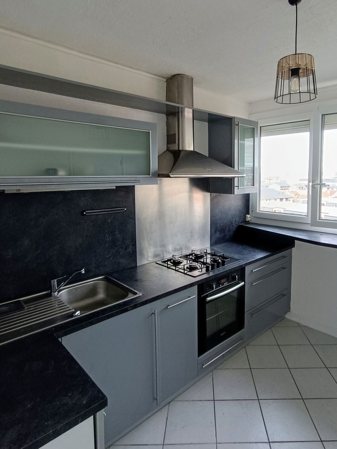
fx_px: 285
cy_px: 203
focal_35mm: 22
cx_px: 201
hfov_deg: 60.6
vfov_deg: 76.2
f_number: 2.2
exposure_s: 1/100
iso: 121
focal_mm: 1.66
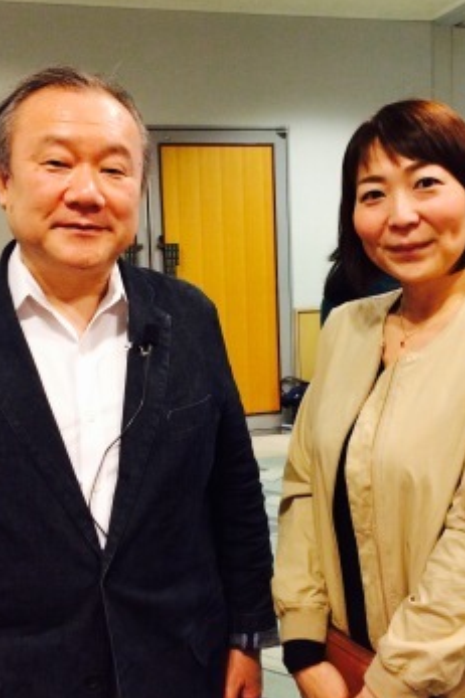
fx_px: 776
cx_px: 265
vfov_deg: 48.4
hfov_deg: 33.3
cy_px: 310
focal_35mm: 40
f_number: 2.2
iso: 320
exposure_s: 1/20
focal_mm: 4.15
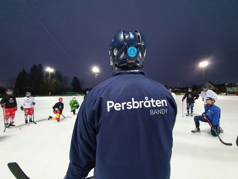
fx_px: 89
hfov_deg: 106.2
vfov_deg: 89.9
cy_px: 90
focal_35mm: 13
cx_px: 119
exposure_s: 1/33
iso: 500
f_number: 2.2
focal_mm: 1.8
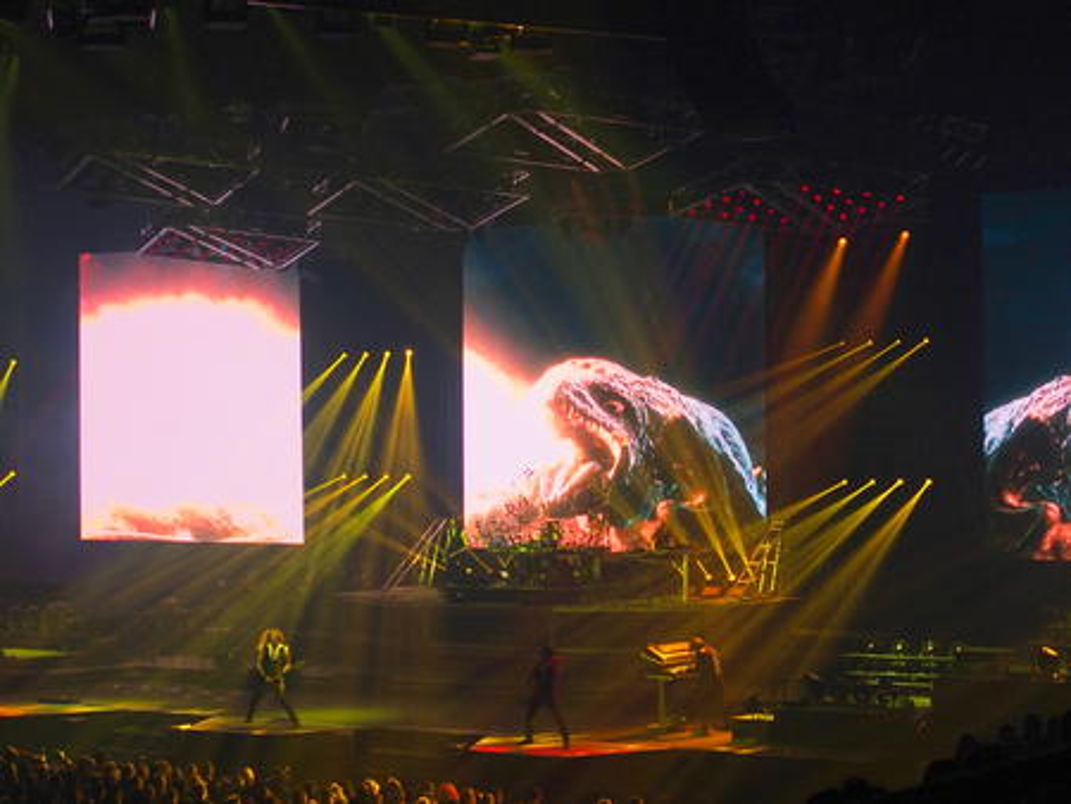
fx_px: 2167
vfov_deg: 21.0
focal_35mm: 70
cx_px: 536
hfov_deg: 27.8
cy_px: 402
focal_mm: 14.5
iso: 125
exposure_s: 1/125
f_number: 2.8
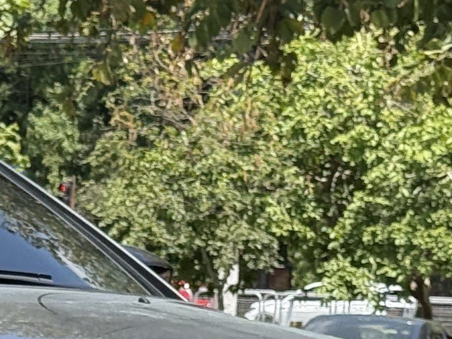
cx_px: -269
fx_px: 2847
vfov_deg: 6.8
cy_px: 392
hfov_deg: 8.8
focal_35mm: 218
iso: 100
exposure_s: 1/2342
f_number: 1.78
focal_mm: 6.76
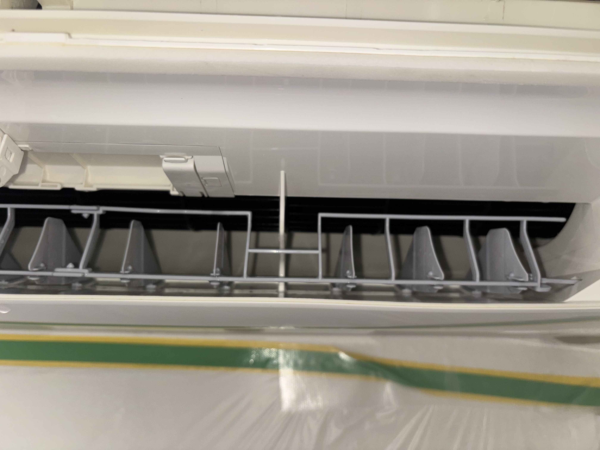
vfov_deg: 53.1
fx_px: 451
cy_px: 225
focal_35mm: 26
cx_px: 300
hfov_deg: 67.3
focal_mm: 5.96
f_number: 1.6
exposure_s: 1/71
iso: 50
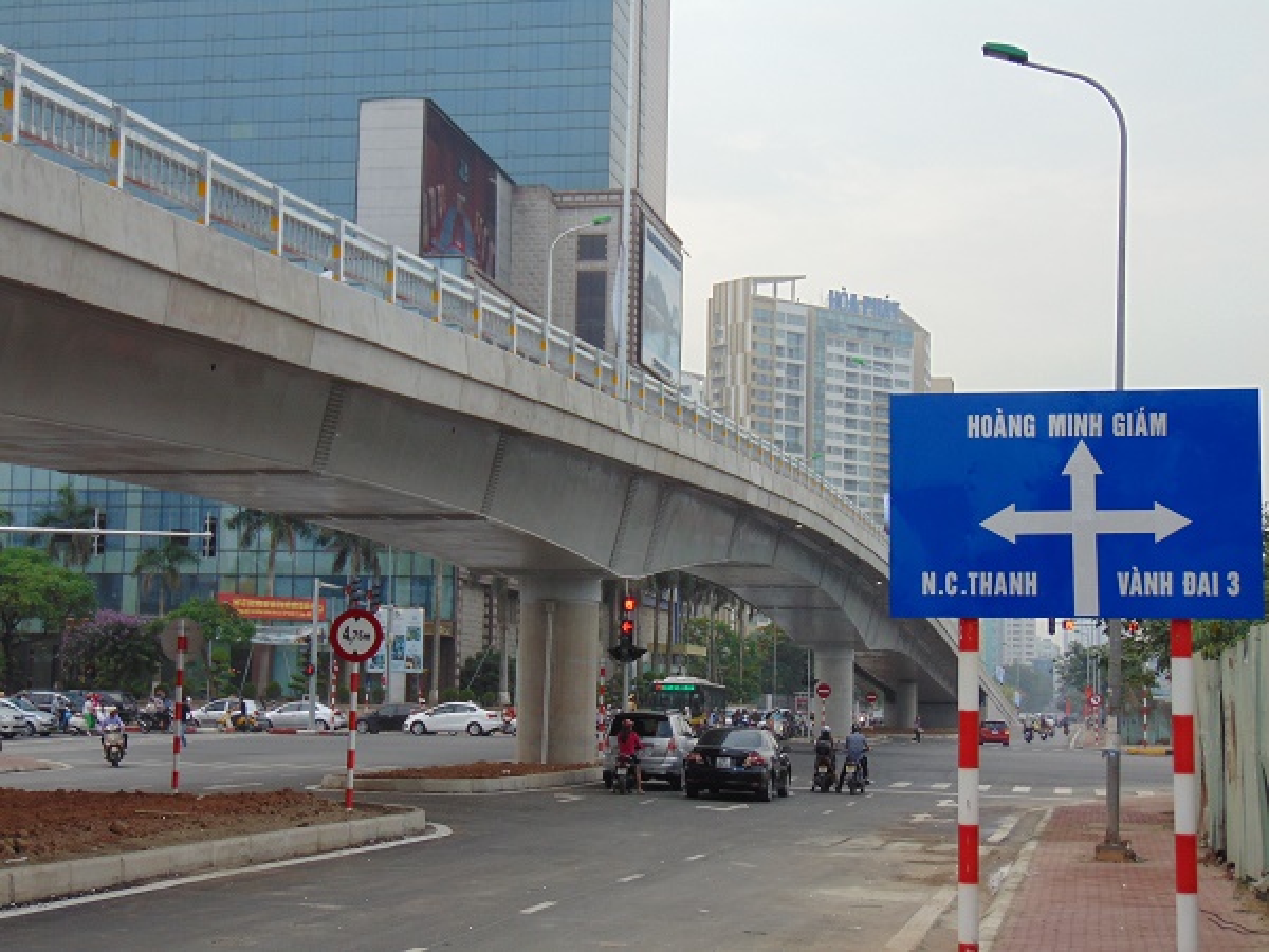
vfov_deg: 24.4
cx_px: 634
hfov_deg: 32.2
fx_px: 2200
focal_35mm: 60
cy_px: 476
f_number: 3.6
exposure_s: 1/400
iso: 80
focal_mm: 10.8
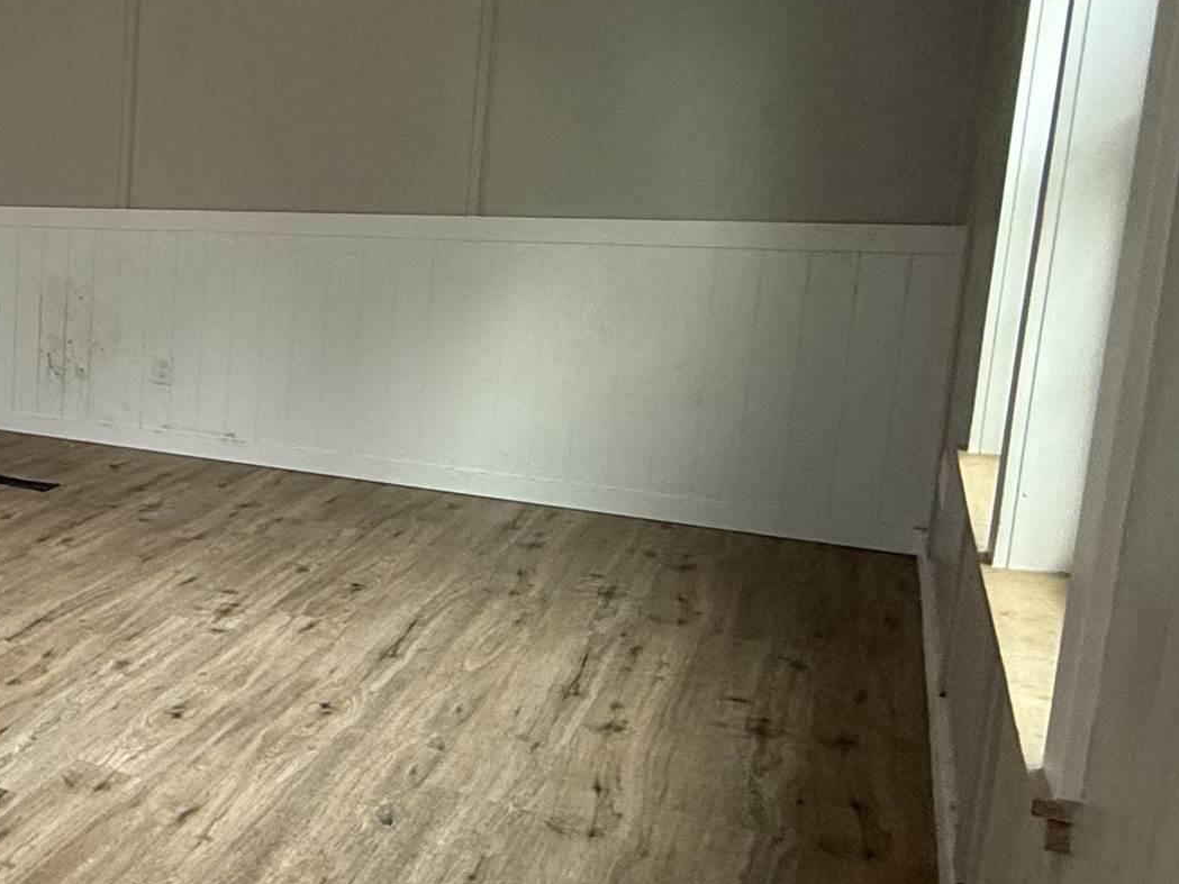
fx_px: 1397
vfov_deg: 35.0
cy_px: 348
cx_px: -391
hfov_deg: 32.7
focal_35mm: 41
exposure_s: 1/99
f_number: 2.2
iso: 125
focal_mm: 2.22
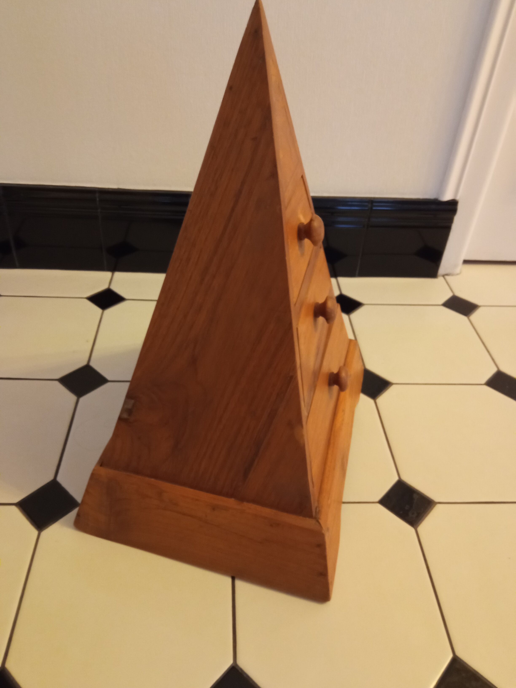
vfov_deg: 65.3
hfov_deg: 51.4
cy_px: 344
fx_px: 537
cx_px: 258
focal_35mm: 27
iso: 1346
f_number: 2.2
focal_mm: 3.79
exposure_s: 1/20
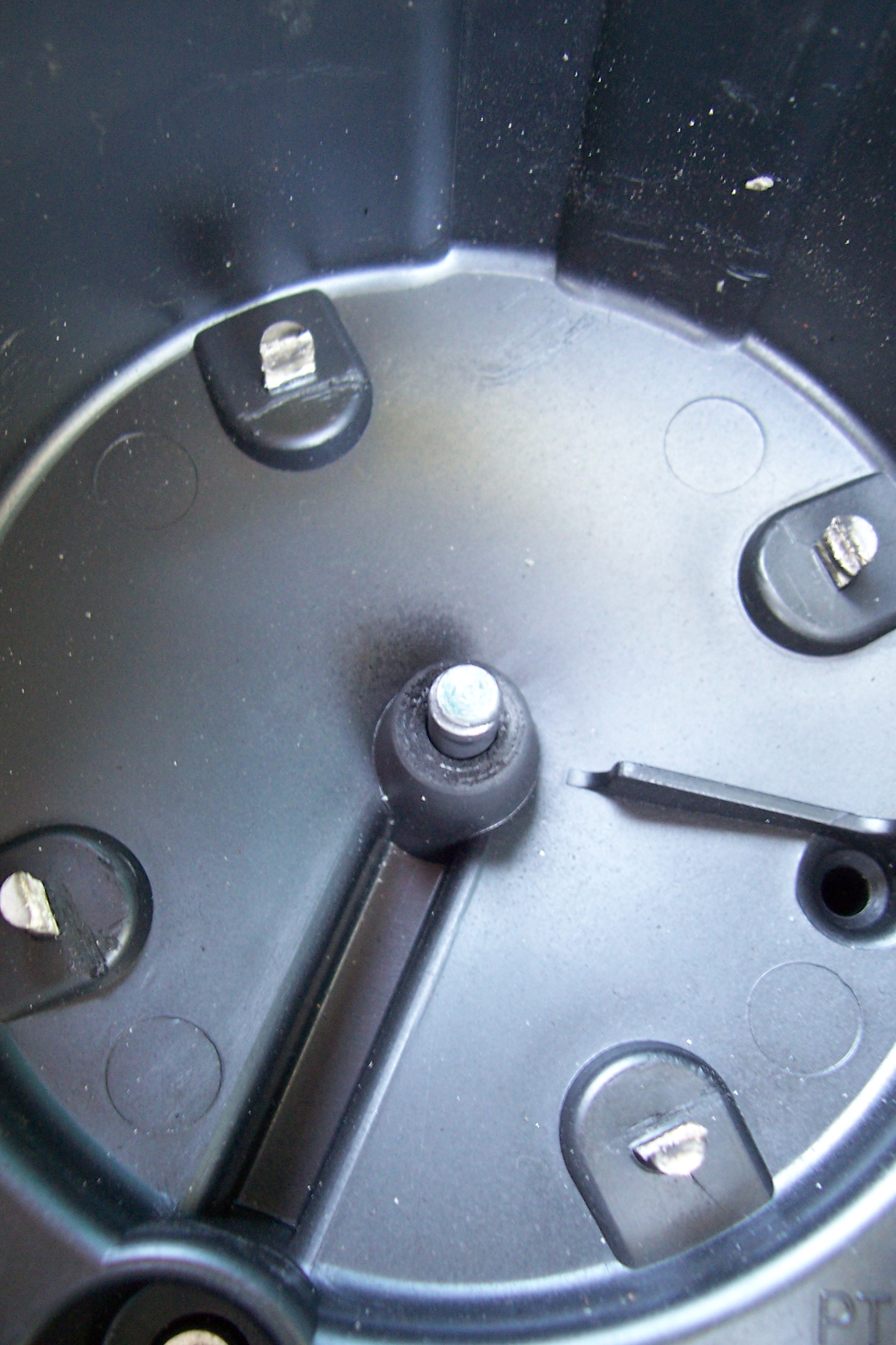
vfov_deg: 55.8
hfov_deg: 38.9
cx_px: 448
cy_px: 672
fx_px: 1270
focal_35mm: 34
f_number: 2.7
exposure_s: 1/8
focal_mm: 5.6
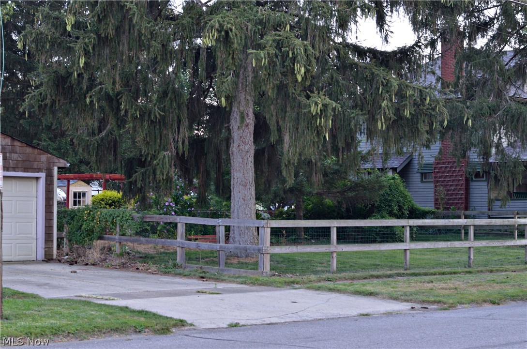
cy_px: 174
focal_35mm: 75
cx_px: 264
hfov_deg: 27.0
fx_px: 1096
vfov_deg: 18.1
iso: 320
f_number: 5.6
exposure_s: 1/60
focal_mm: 50
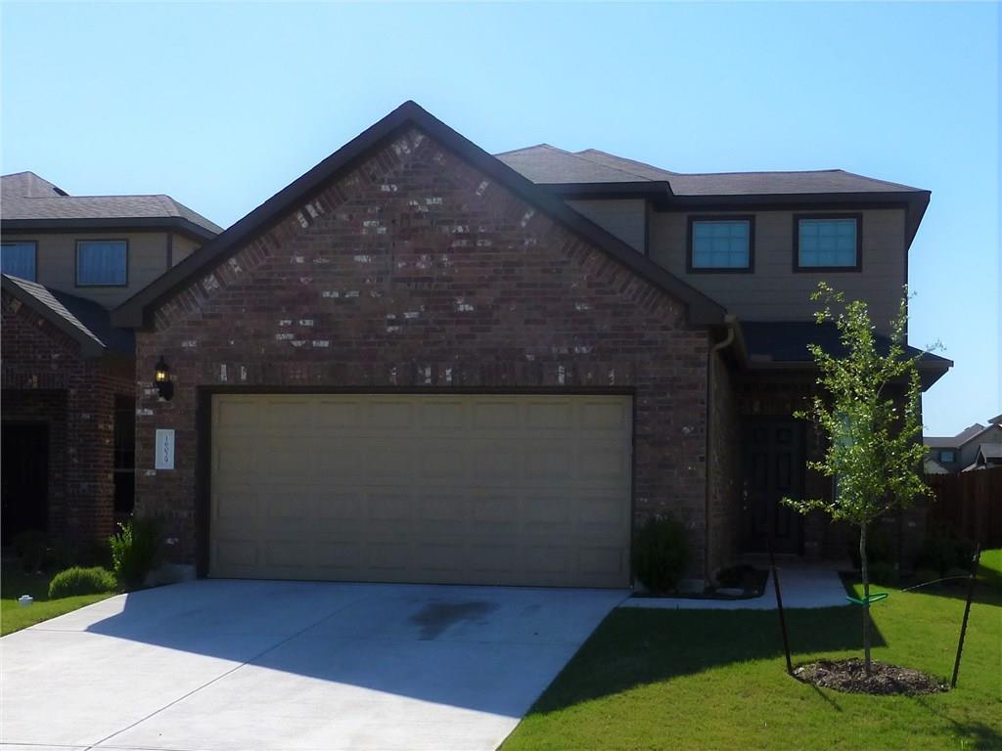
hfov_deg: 71.6
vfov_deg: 56.8
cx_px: 501
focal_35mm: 24
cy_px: 376
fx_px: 695
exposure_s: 1/1000
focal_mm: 4.3
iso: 100
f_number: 4
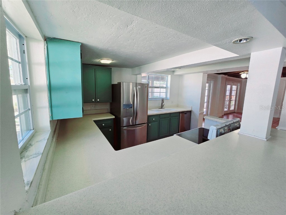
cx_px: 143
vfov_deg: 89.9
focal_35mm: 13
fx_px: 107
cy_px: 108
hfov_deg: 106.2
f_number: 2.2
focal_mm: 2.2
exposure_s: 1/120
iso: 100
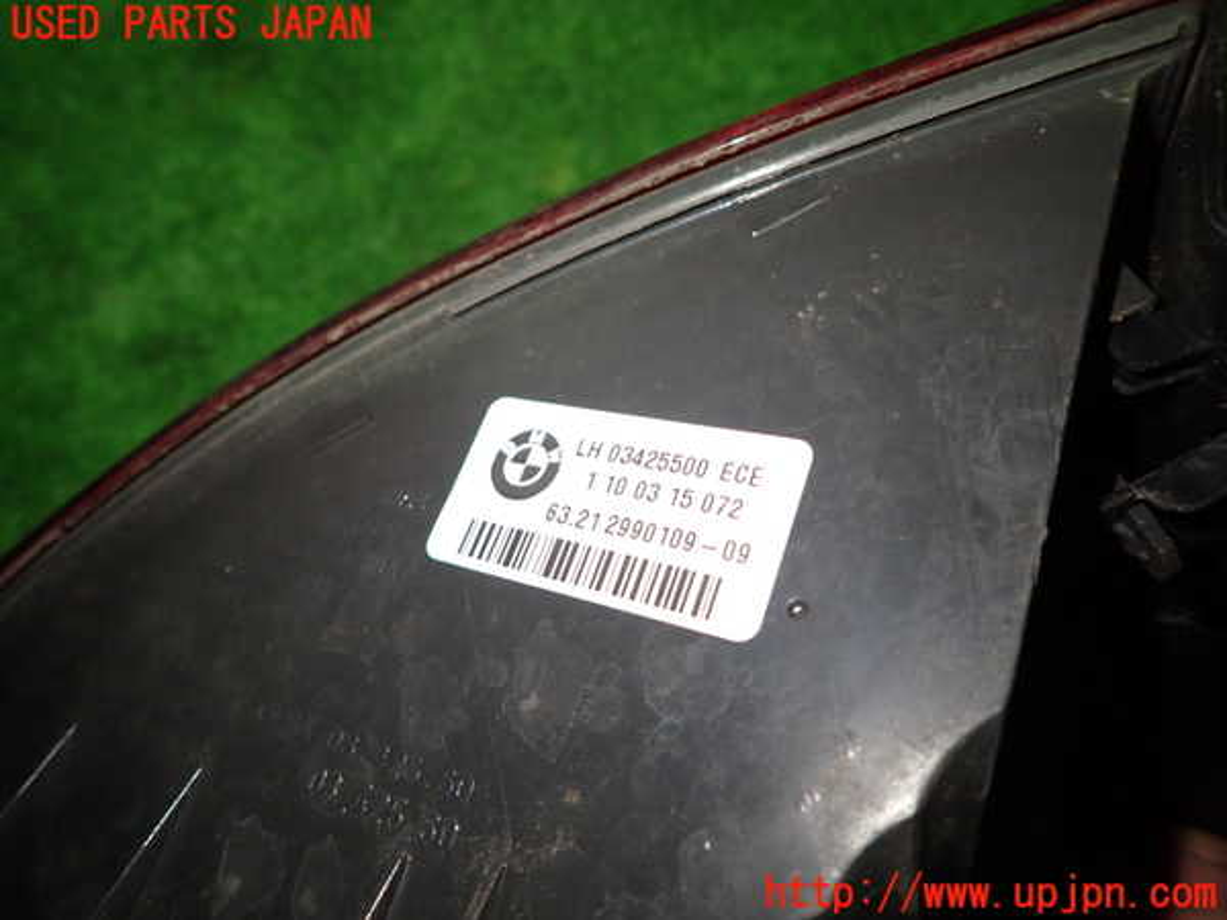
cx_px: 614
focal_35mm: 25
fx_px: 886
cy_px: 460
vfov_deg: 54.9
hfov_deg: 69.4
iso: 200
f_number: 2
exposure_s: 1/40
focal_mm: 4.5
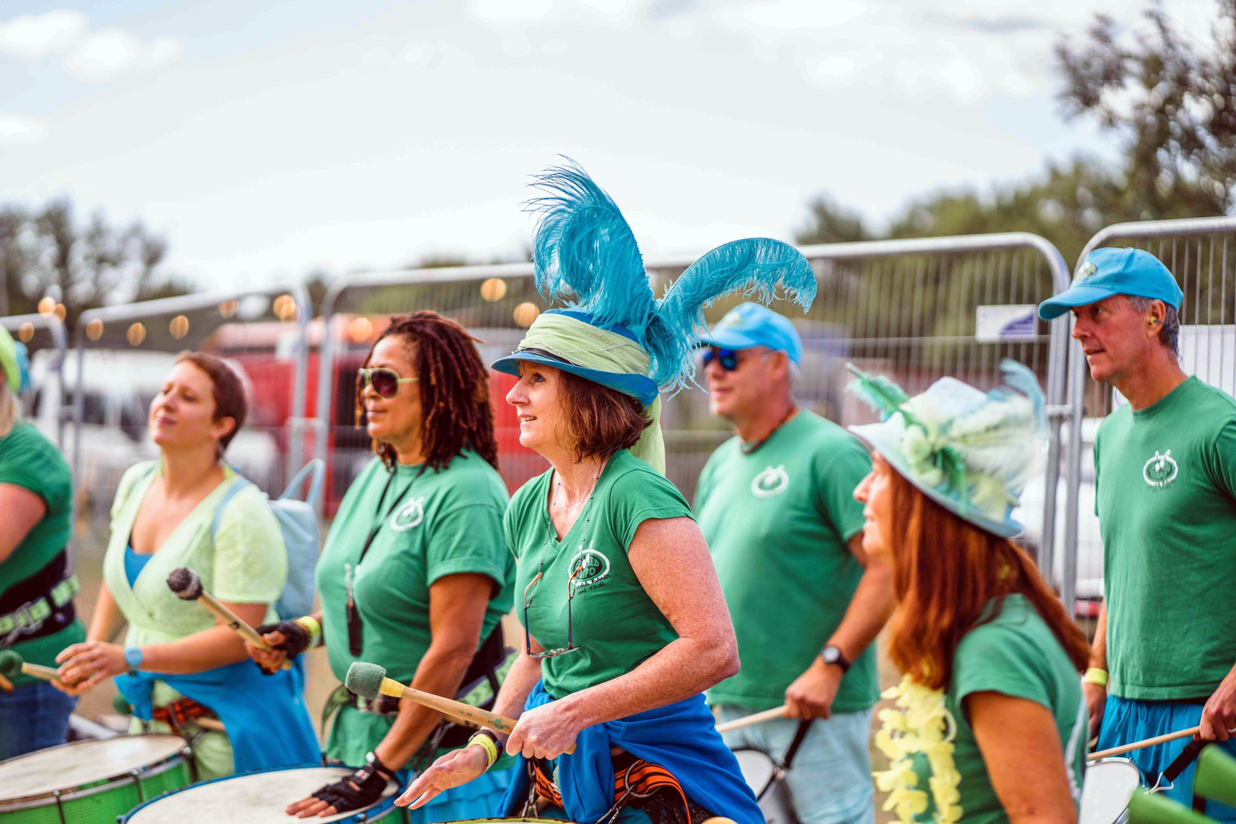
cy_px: 412
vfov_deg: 16.1
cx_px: 618
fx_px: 2919
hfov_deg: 23.9
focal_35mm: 85
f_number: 1.8
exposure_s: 1/2500
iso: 200
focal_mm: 85
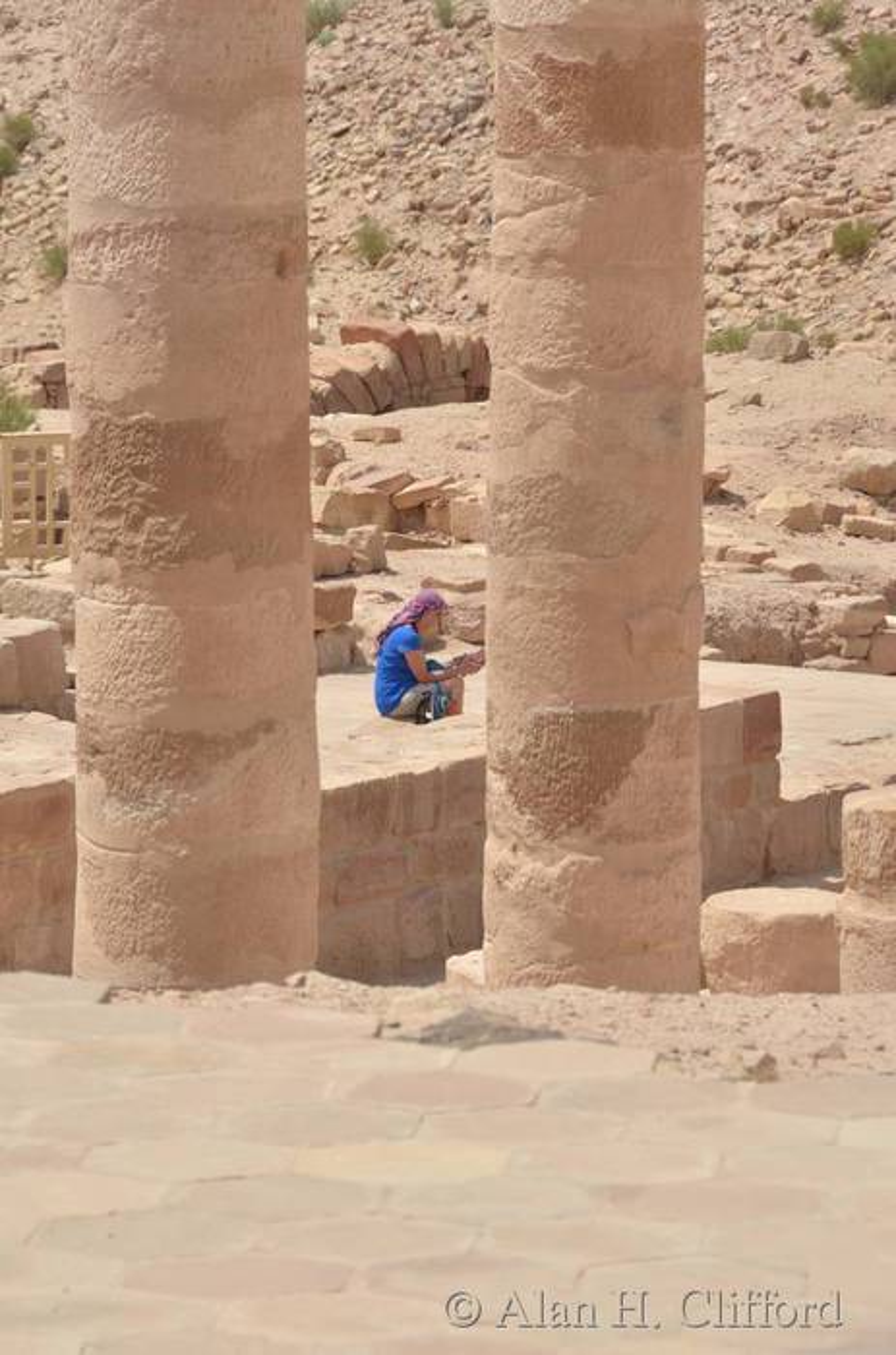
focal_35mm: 225
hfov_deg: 6.1
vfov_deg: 9.2
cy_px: 678
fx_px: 8445
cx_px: 448
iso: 100
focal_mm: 150
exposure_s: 1/320
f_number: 9
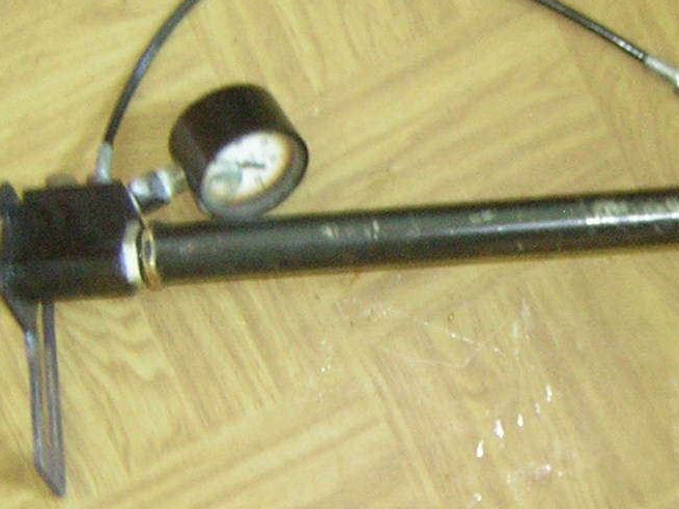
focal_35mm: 88
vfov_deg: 16.7
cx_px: 664
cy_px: 359
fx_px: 1726
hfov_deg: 21.5
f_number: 2.6
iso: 200
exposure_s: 1/2.4
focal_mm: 4.7
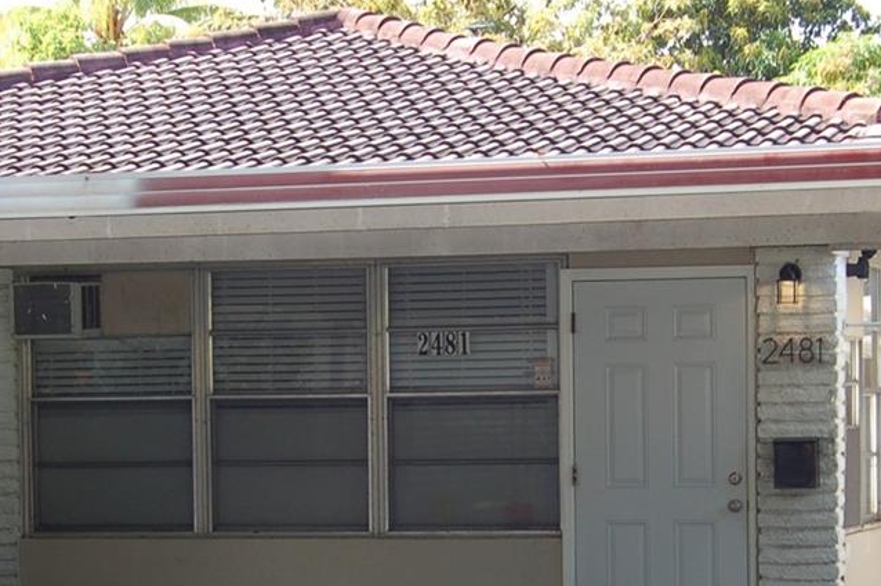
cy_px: 527
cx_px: 384
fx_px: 3129
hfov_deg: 16.0
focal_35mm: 128
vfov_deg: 10.6
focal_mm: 34
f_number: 5.6
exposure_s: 1/125
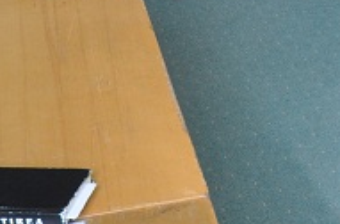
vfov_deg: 10.6
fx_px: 1133
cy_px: -179
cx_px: 285
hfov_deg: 16.9
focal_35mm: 120
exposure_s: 1/100
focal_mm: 17
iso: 640
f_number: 5
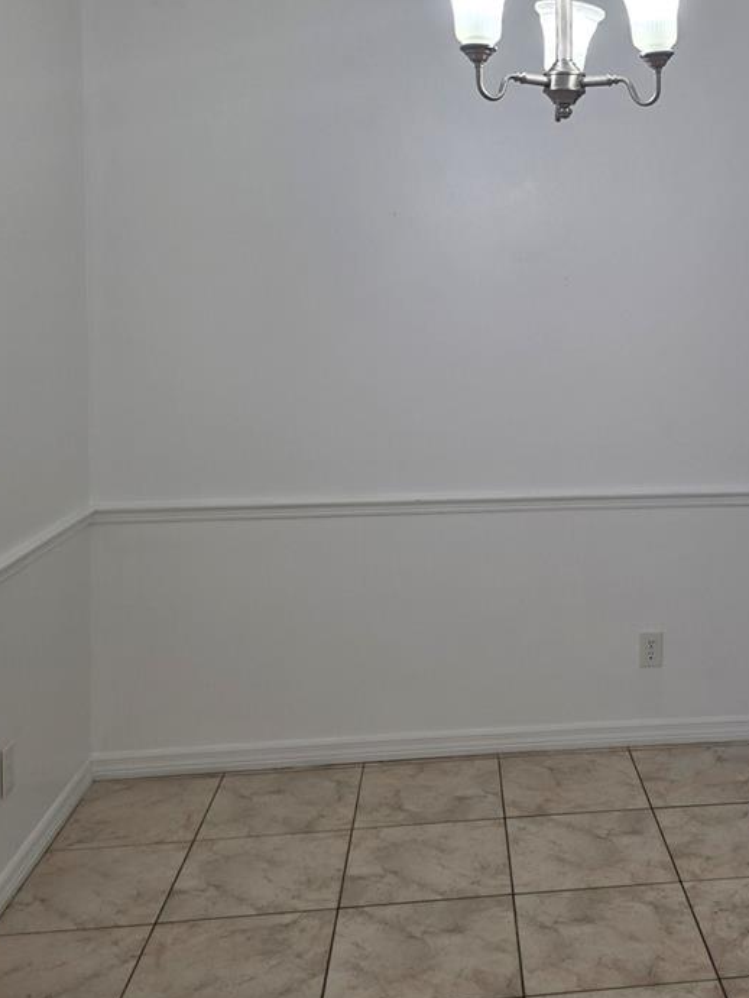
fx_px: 1153
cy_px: 333
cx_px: 612
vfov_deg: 46.1
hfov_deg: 34.7
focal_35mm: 40
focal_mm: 6.3
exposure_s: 1/120
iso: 80
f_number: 1.7
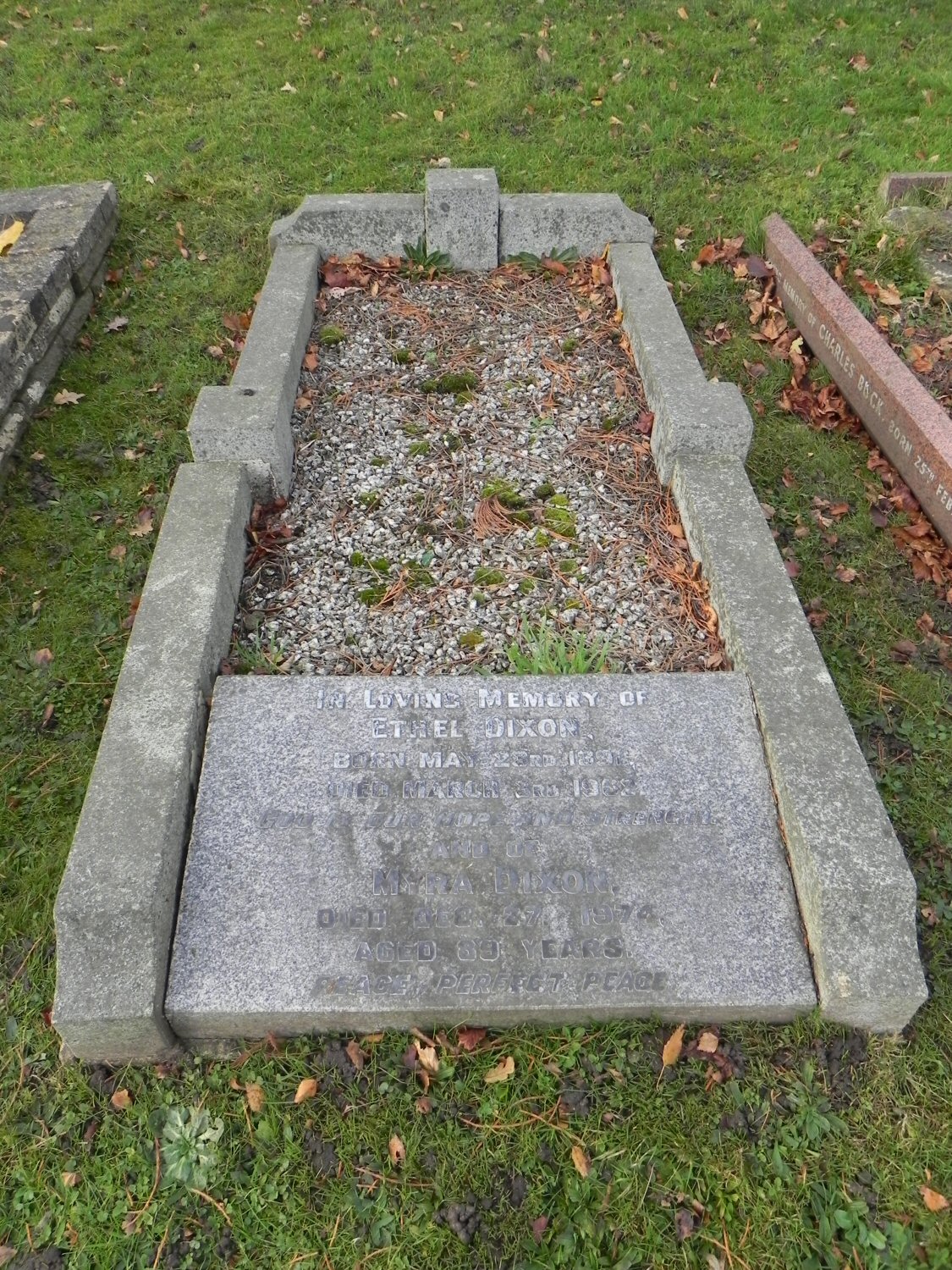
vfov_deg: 67.3
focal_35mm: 26
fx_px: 953
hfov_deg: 53.1
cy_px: 635
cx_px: 476
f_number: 4.5
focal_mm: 4.6
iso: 160
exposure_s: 1/143
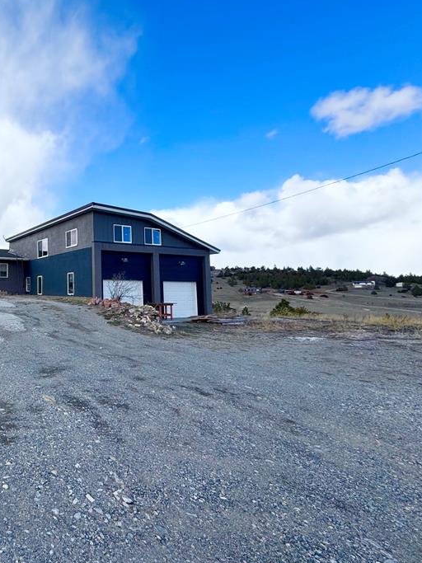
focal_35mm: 21
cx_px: 6
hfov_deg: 51.6
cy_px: 268
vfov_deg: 78.9
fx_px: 341
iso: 50
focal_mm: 2.22
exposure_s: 1/2146
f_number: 2.2
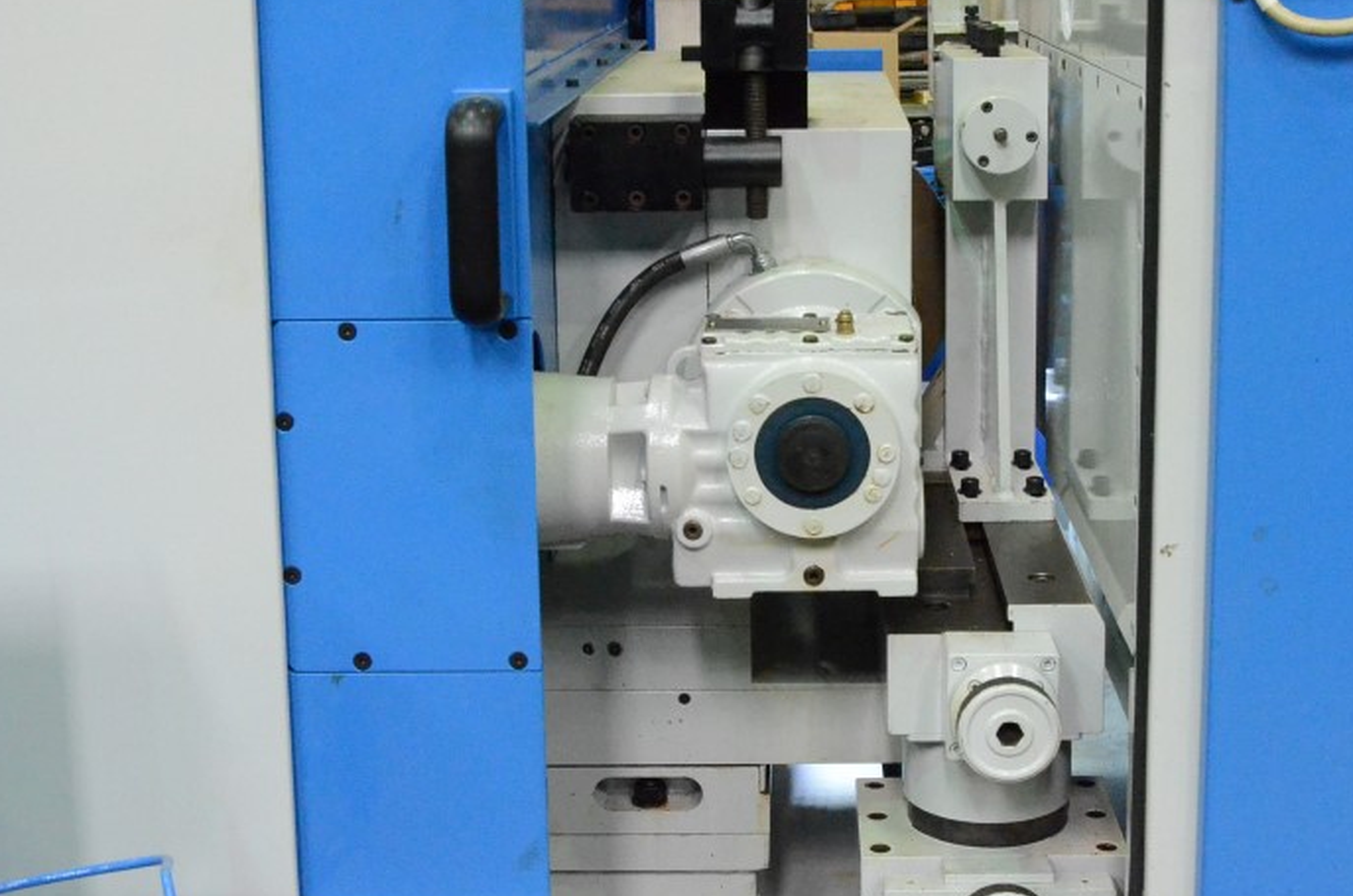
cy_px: 242
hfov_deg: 35.0
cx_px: 795
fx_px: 2138
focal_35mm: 57
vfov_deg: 23.5
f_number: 8
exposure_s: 1/250
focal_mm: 24
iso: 6400
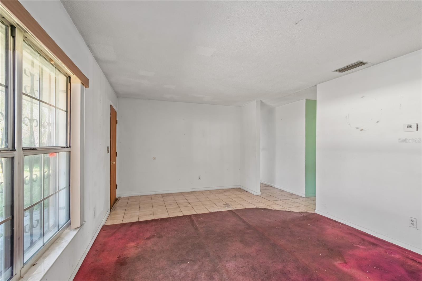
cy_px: 140
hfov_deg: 100.4
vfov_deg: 77.3
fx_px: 176
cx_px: 211
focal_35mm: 15
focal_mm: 10
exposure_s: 1/2
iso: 250
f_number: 9
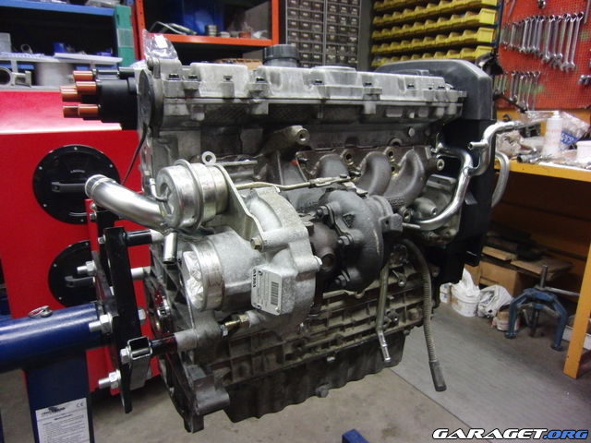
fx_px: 410
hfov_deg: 71.6
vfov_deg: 56.8
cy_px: 222
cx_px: 296
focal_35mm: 24
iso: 640
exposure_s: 1/60
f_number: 3.2
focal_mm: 4.3
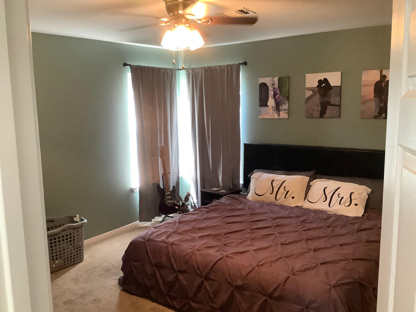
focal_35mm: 31
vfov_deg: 45.4
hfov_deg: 58.4
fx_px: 373
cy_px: 156
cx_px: 208
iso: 400
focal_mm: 3.3
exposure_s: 1/40
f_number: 2.4
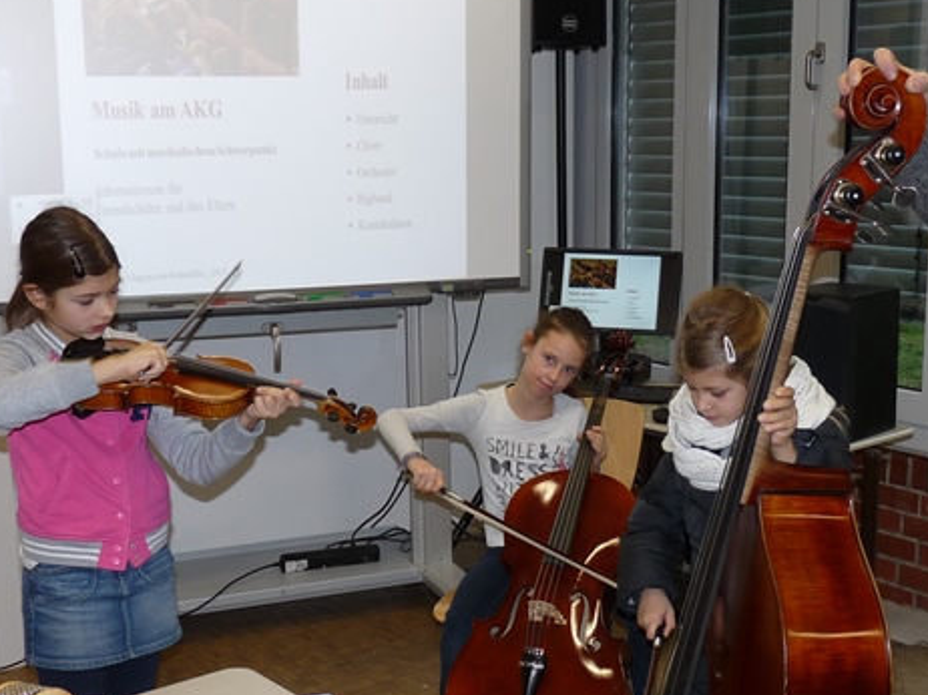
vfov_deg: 28.0
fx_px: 1393
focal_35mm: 52
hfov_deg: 36.8
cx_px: 512
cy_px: 390
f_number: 2.8
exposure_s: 1/30
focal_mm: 4.9
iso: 100
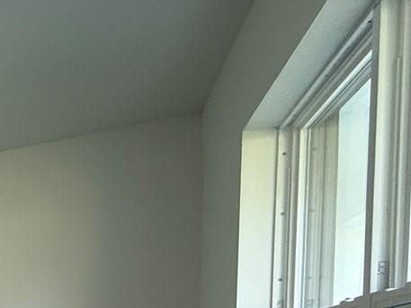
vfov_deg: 25.6
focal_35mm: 49
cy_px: 398
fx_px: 582
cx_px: -302
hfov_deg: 23.3
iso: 100
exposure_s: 1/120
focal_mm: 2.22
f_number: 2.2
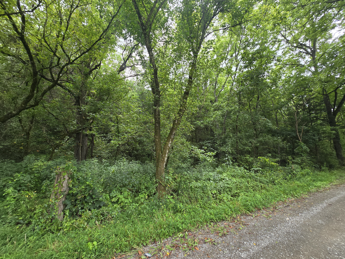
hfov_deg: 106.2
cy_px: 130
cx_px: 172
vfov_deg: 89.9
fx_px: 130
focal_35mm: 13
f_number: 2.2
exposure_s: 1/235
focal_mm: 2.2
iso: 50
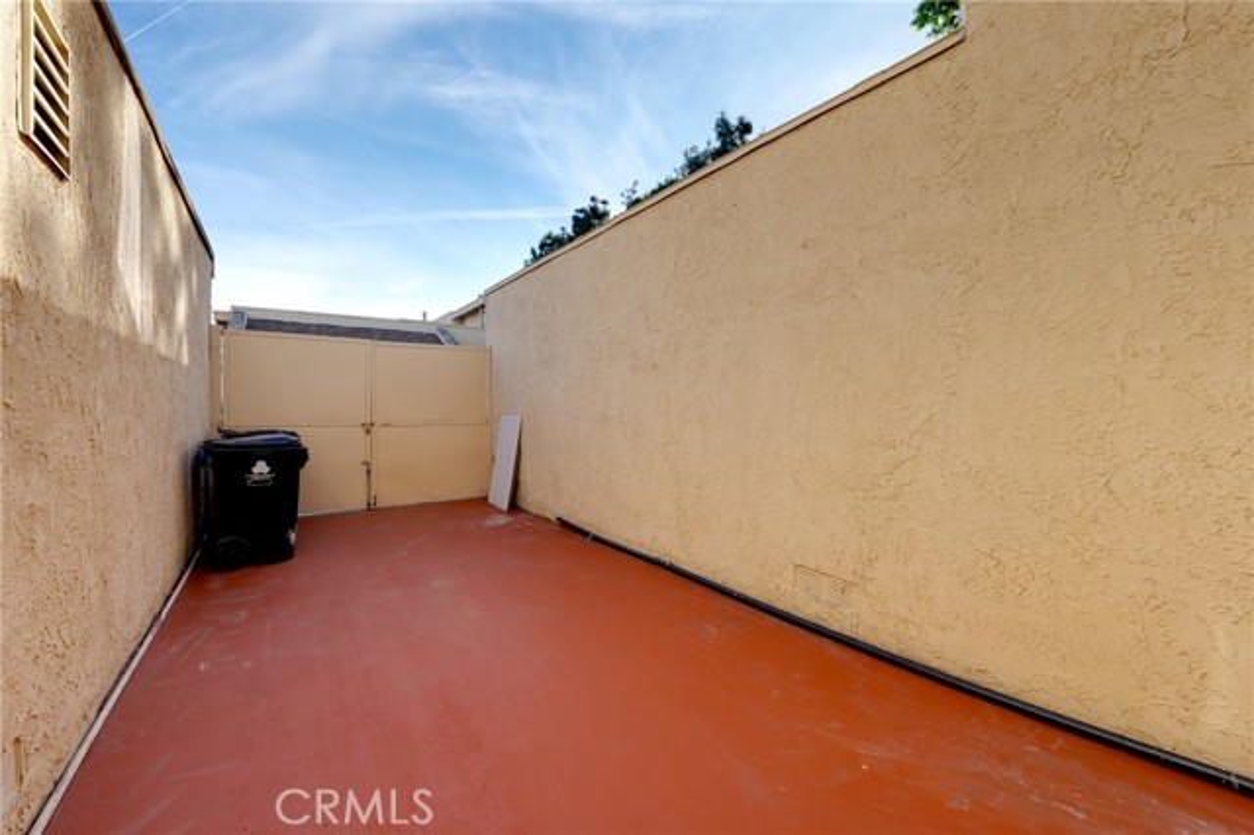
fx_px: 487
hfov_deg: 104.3
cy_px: 418
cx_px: 627
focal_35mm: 14
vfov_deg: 81.1
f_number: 8
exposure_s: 1/400
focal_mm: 14
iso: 400
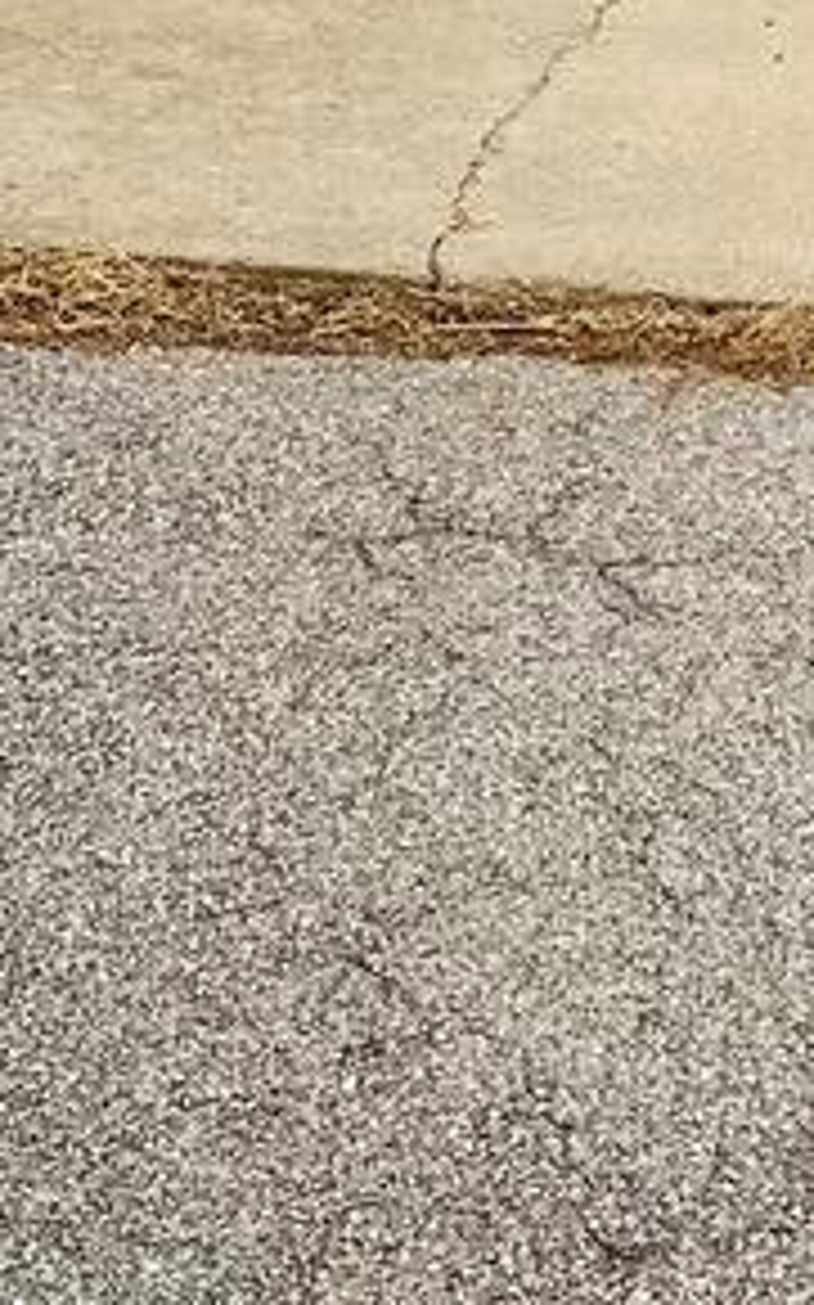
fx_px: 5187
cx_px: 1151
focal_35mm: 146
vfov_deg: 13.6
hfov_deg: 8.8
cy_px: -554
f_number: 1.8
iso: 32
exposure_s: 1/481
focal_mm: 4.25
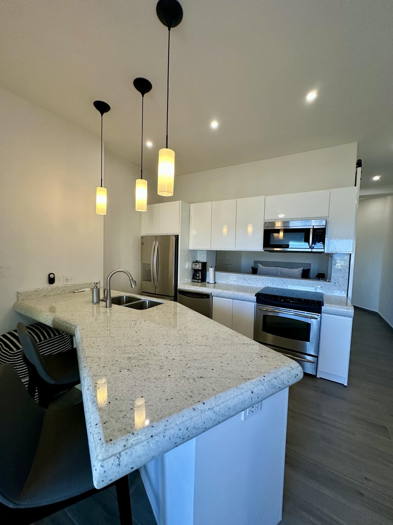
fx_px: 212
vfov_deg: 102.1
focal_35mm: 14
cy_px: 262
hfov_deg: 85.7
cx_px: 196
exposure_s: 1/120
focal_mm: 2.22
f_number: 2.2
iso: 200
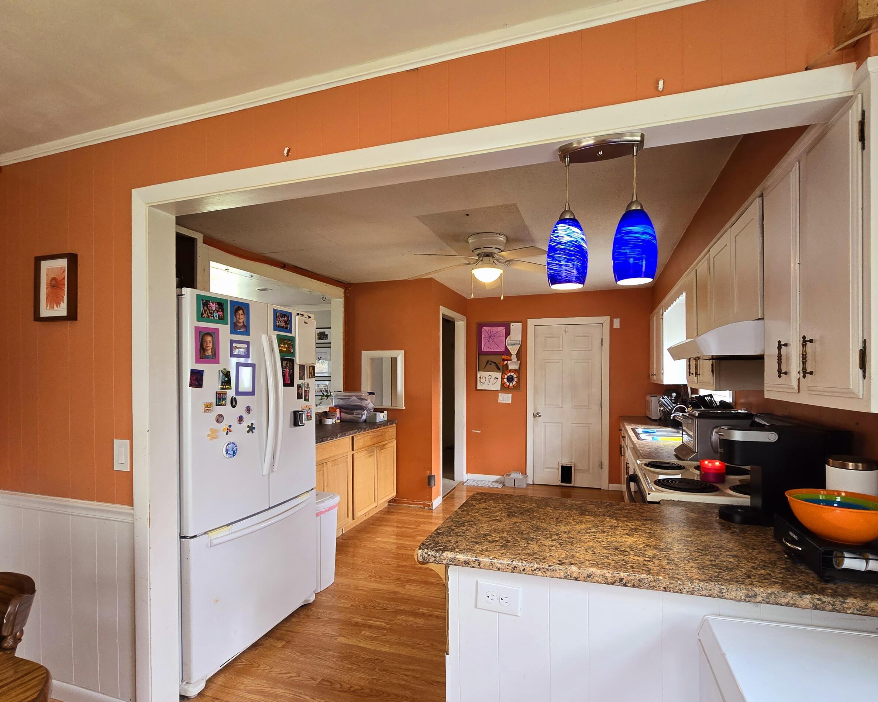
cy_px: 390
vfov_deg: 80.1
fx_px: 416
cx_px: 451
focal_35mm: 16
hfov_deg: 93.1
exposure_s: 1/60.2
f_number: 2.2
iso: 160
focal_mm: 2.2
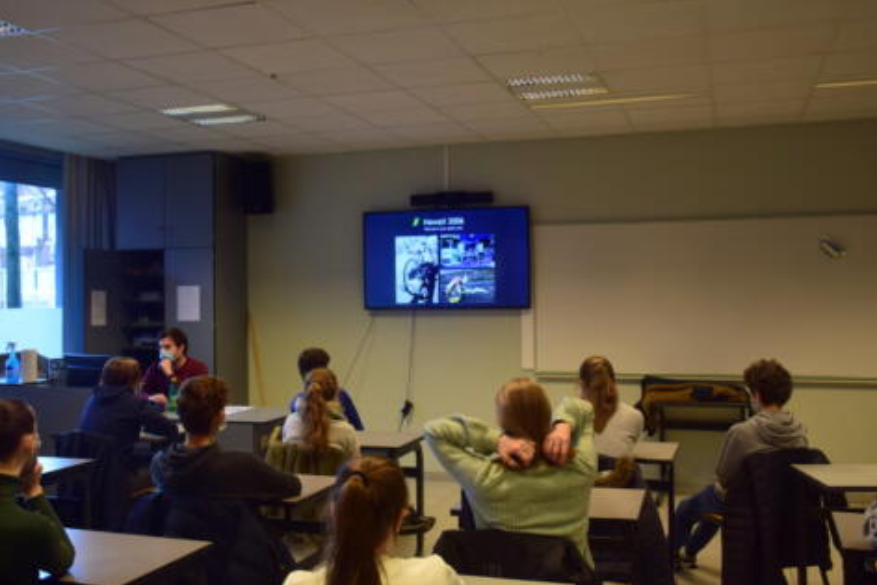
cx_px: 435
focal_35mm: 37
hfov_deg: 52.5
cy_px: 277
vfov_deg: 36.4
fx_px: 890
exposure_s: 1/40
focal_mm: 23
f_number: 3.8
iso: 250
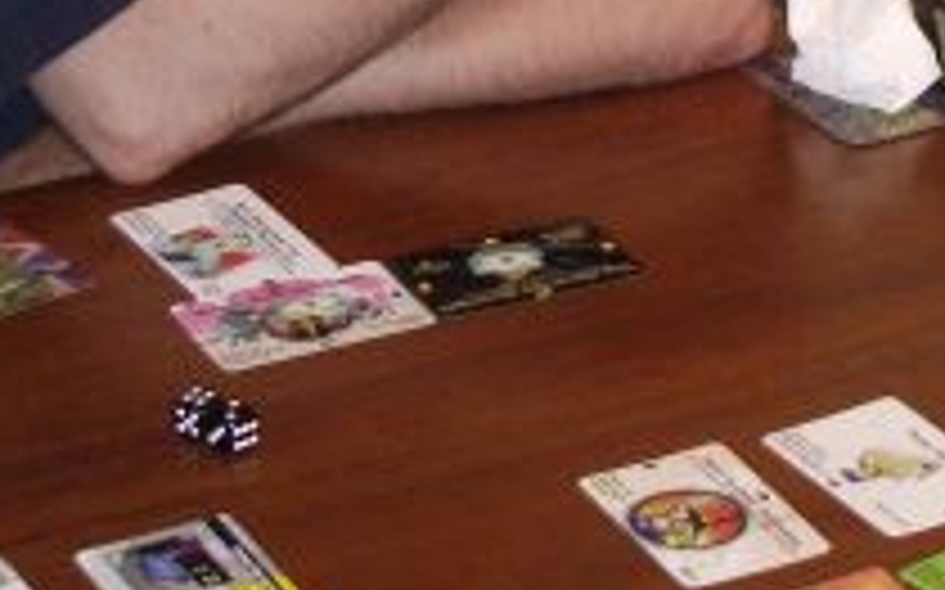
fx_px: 5148
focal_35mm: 200
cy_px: -72
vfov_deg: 6.5
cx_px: 918
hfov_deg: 10.4
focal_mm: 10.2
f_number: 3.5
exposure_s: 1/60
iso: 200
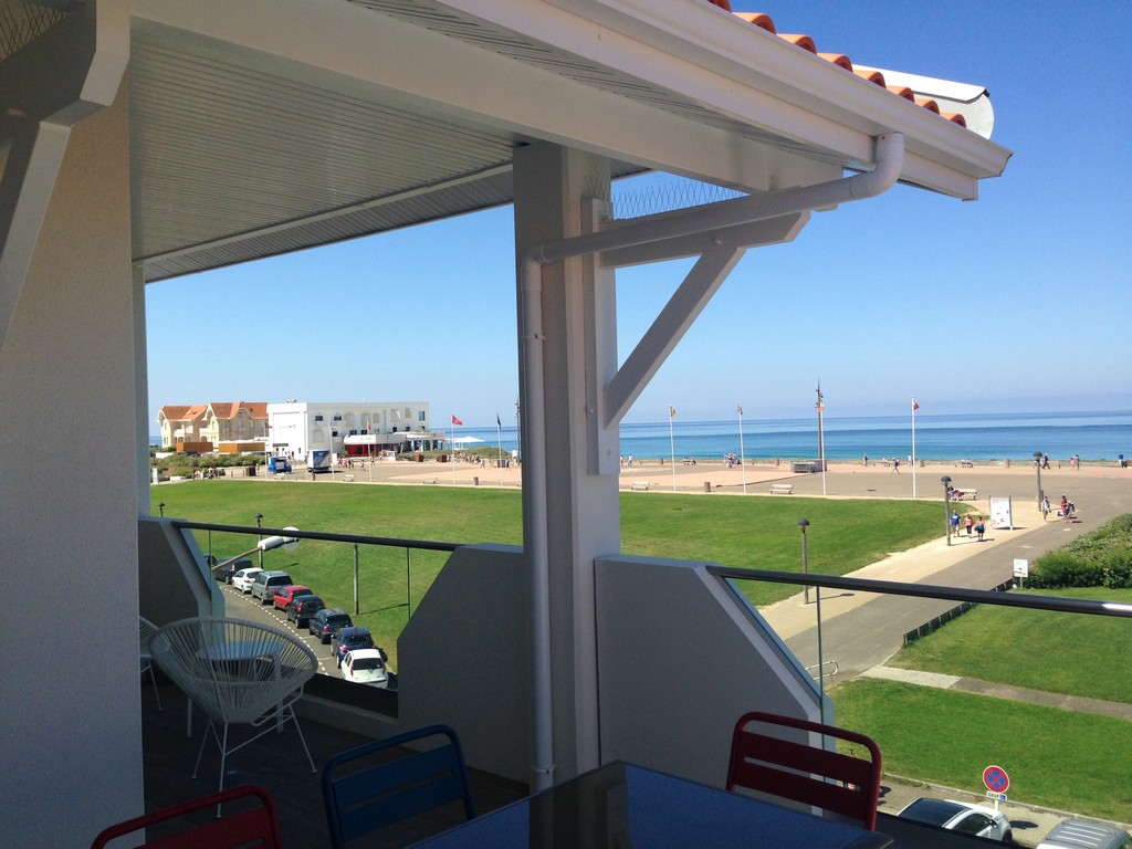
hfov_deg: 55.4
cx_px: 566
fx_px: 1079
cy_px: 424
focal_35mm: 33
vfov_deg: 42.9
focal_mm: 4.12
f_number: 2.4
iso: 50
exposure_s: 1/1595
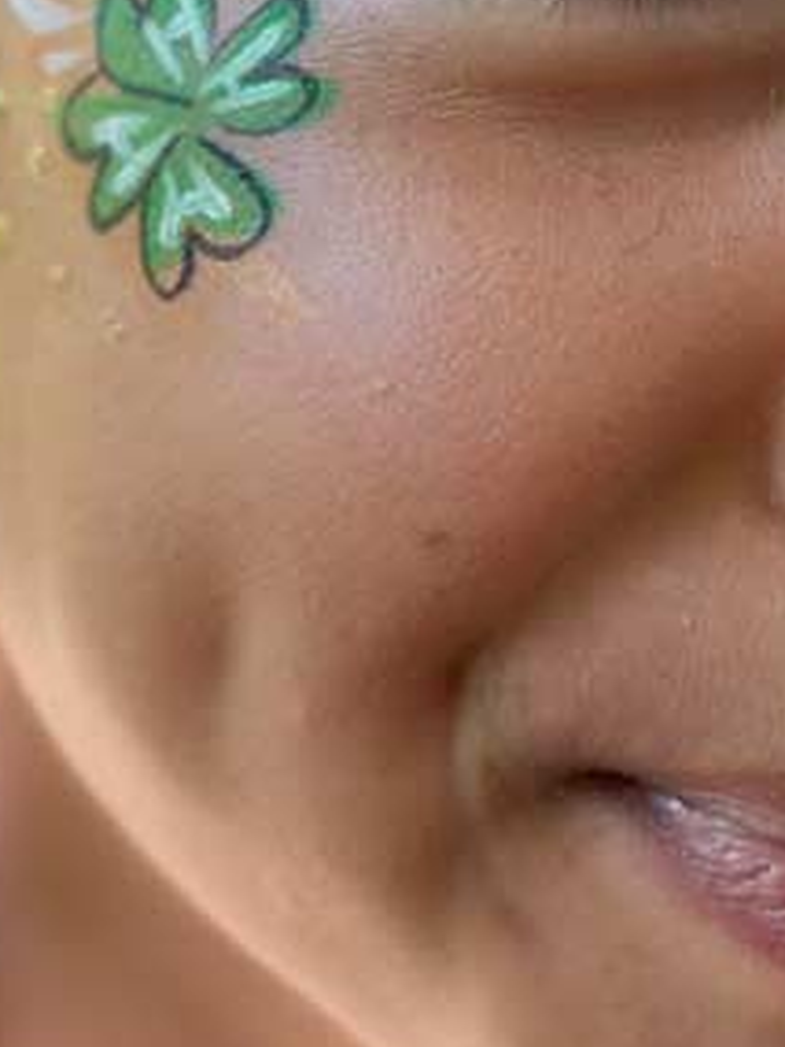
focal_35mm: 169
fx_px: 5110
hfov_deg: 8.7
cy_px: 398
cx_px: 796
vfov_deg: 11.7
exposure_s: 1/170
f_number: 1.8
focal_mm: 6.86
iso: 125
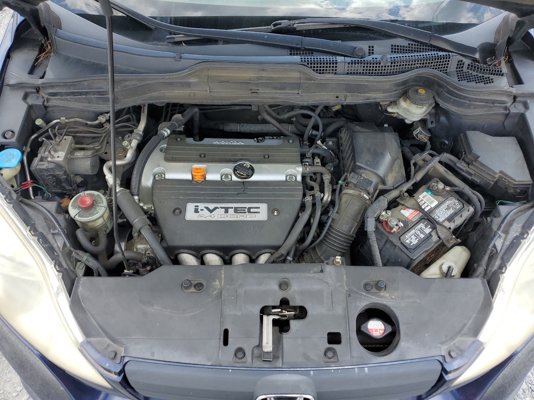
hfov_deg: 67.3
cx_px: 267
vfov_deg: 53.1
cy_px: 200
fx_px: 401
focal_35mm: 26
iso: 50
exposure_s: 1/667
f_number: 1.5
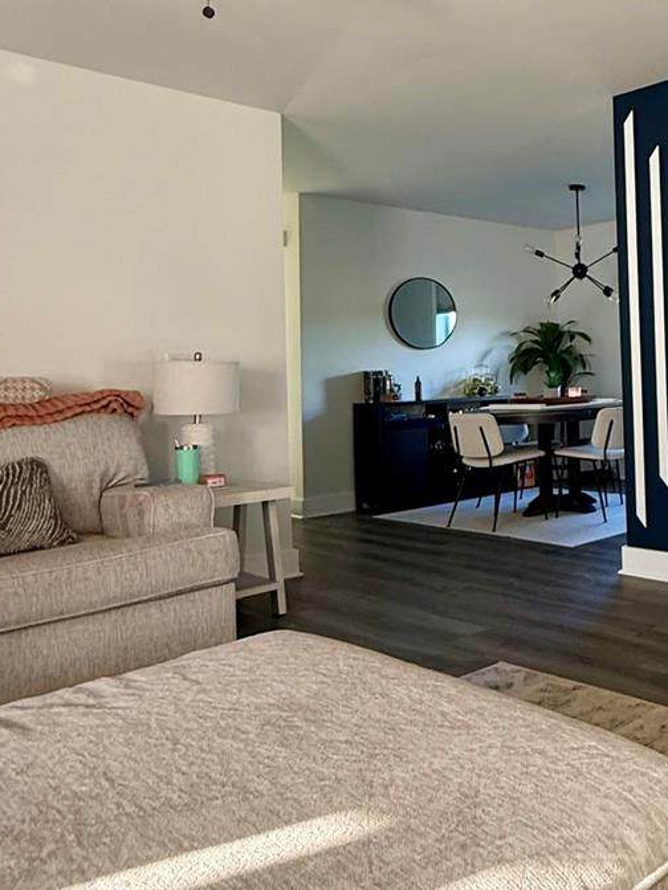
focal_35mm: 32
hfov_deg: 36.6
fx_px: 823
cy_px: 359
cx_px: 752
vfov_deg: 56.4
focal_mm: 2.22
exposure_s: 1/96
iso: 320
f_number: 2.2
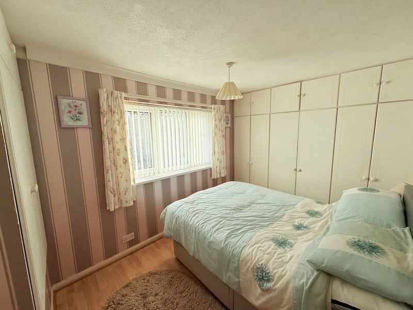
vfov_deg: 85.7
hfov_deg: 102.1
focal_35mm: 14
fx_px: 167
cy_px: 155
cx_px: 206
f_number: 2.2
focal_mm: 2.22
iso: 50
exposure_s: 1/275
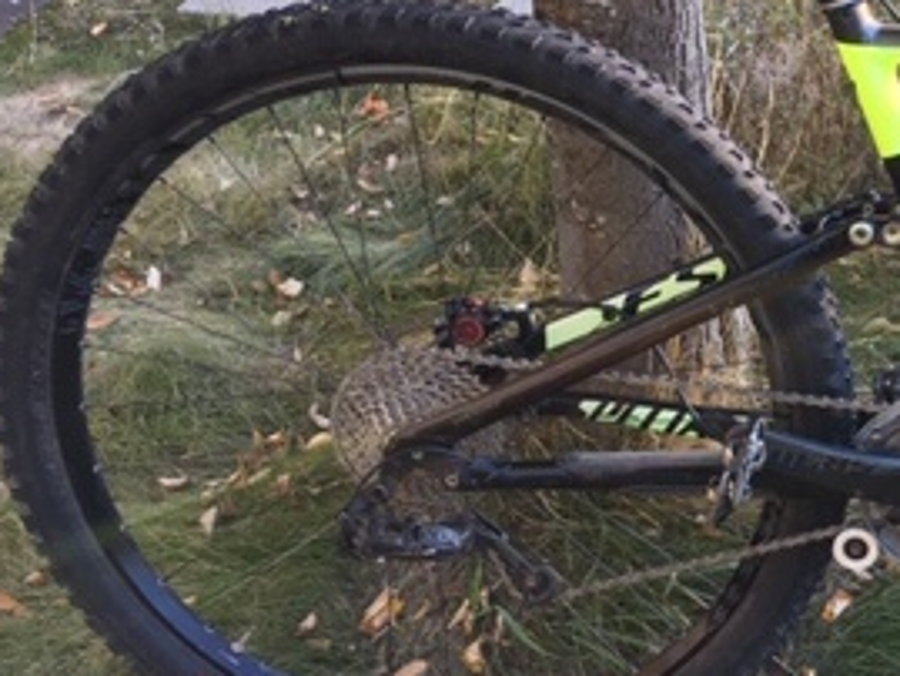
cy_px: 211
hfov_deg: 25.7
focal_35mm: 69
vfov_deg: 21.2
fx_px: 1795
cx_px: 1030
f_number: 2.2
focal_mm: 4.15
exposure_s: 1/40
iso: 32
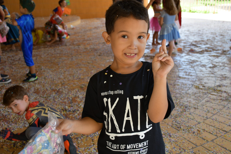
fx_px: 257
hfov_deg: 48.5
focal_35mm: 40
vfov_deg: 33.4
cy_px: 77
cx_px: 116
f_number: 4
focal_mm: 27
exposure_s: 1/250
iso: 400
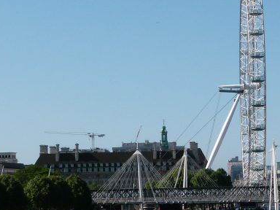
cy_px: 85
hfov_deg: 18.1
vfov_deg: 13.8
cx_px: 244
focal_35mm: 107
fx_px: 865
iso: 100
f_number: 5.6
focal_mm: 10.2
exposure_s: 1/400
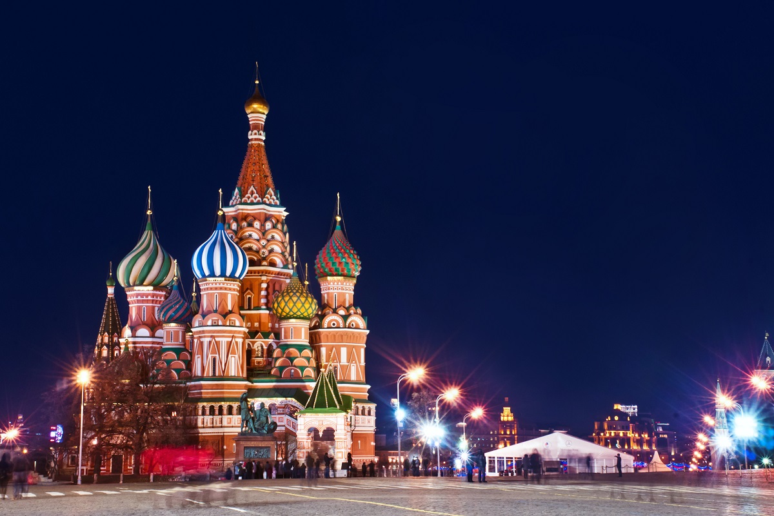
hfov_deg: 37.9
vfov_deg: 25.8
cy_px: 258
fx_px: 1129
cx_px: 387
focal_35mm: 52
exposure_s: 3
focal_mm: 35
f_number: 18
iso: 100
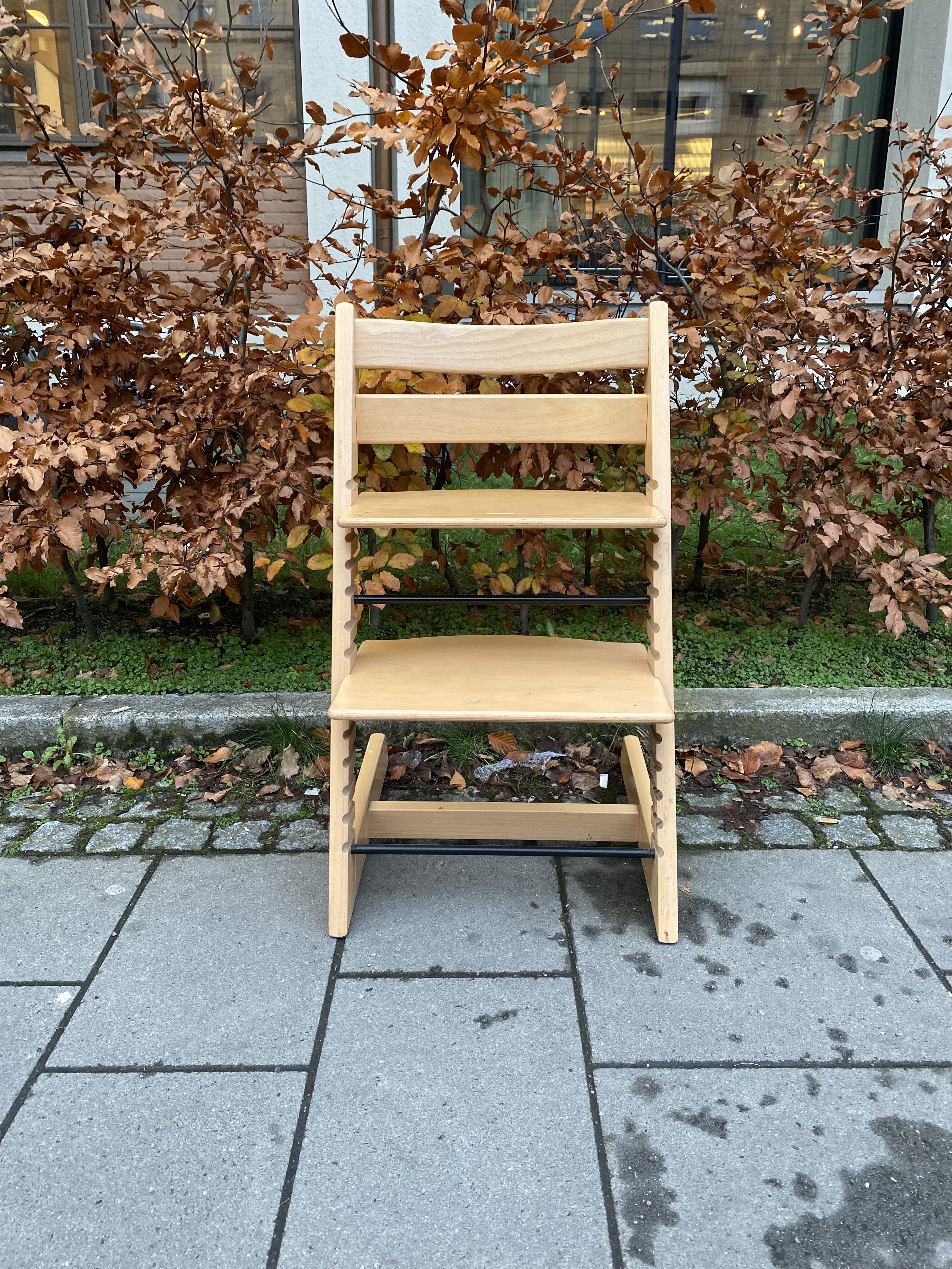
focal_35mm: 26
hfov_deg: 53.1
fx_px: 953
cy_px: 634
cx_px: 476
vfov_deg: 67.3
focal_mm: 4.25
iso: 125
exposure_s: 1/111
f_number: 1.8
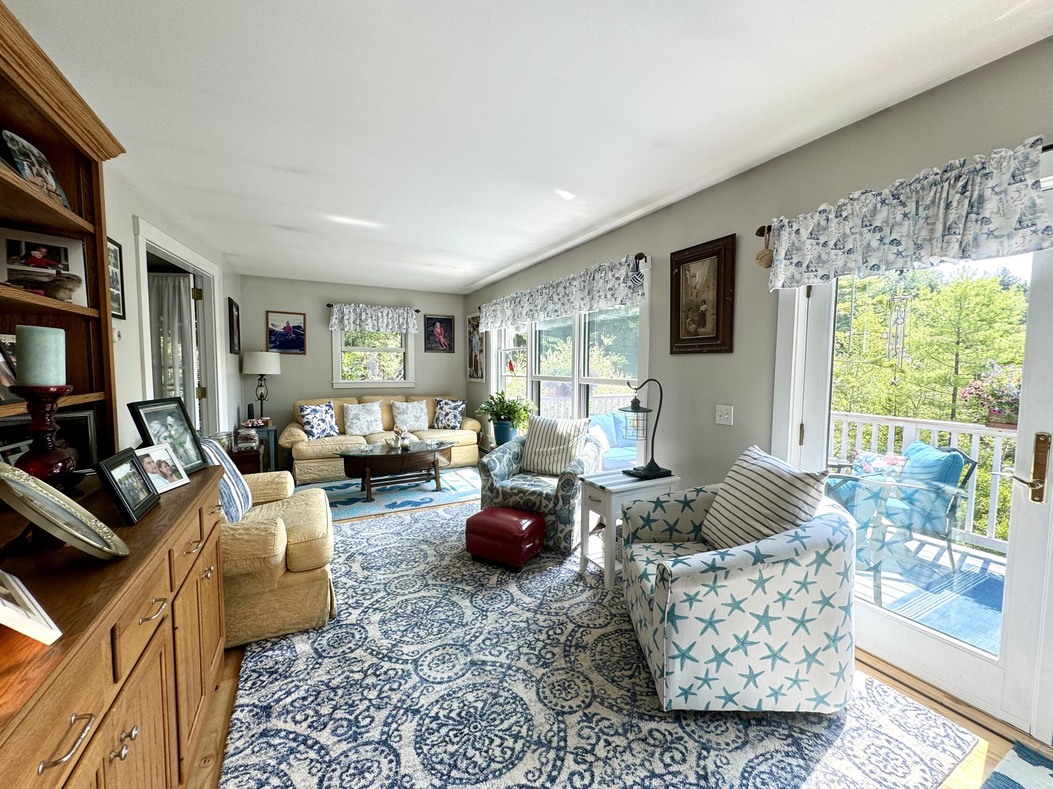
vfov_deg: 85.7
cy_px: 394
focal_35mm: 14
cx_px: 526
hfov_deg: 102.1
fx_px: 426
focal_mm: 2.22
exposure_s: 1/120
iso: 40
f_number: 2.2
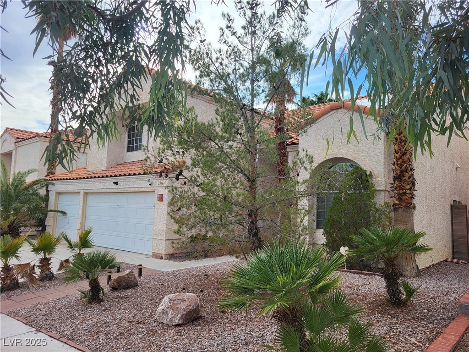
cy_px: 176
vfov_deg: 53.1
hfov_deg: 67.3
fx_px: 352
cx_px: 234
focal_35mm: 26
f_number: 1.8
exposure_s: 1/1677
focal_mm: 5.4
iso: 40
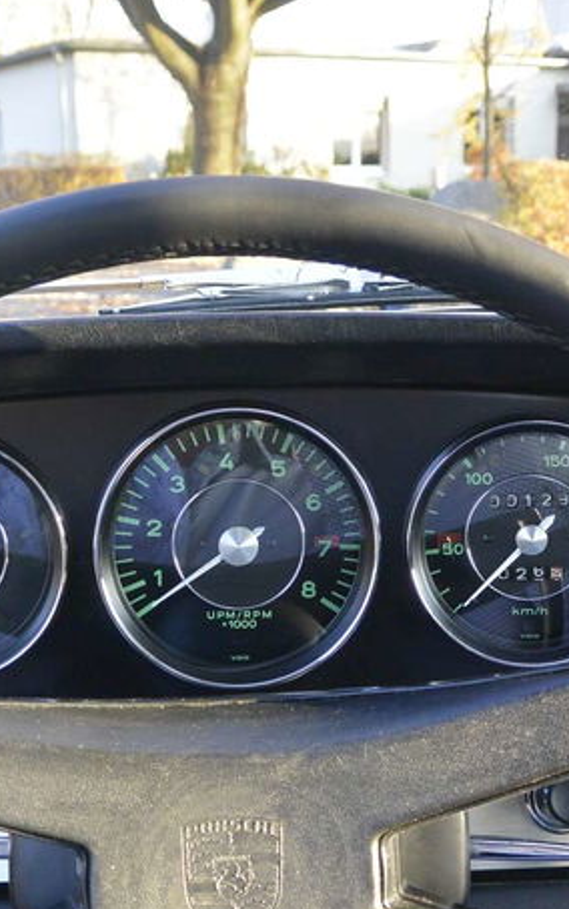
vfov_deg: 40.2
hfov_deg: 25.8
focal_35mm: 50
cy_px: 503
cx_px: 264
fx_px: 1240
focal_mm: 11
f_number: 3.5
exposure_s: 1/125
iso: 320
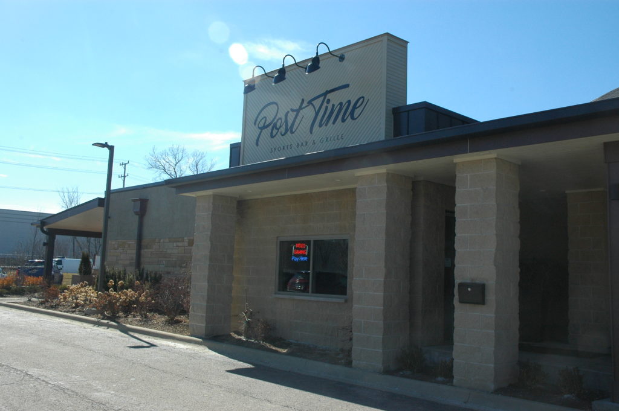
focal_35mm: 36
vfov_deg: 36.8
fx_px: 618
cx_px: 310
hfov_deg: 53.2
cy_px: 206
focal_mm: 24
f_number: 11
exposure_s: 1/320
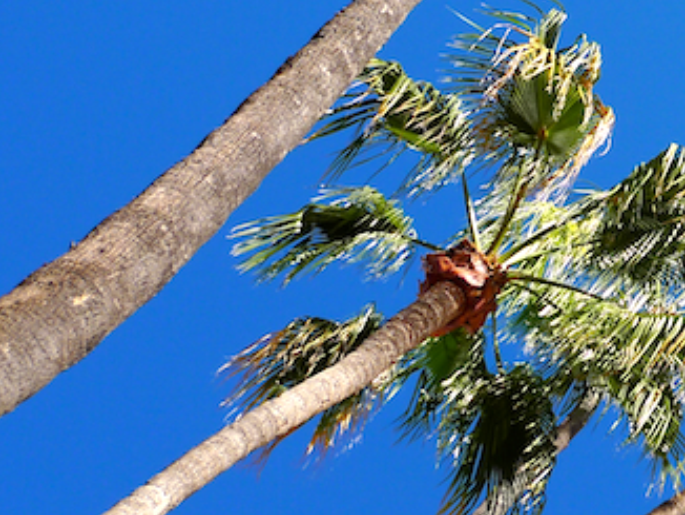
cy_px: 97
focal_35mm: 106
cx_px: 727
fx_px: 2099
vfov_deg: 13.9
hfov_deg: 18.0
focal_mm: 10.2
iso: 80
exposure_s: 1/500
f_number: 3.5
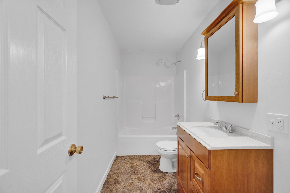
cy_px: 96
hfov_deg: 102.3
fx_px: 117
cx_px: 145
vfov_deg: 79.1
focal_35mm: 14
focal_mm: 14.5
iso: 250
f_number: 7.1
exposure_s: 1/2.5
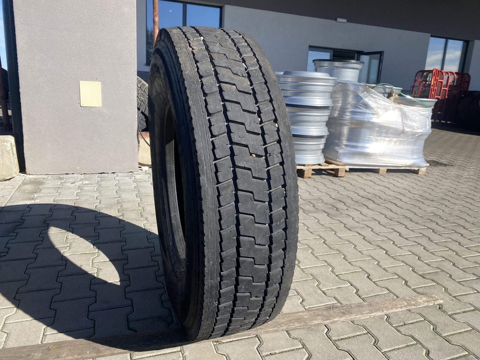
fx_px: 361
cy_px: 180
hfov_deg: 67.3
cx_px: 240
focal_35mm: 26
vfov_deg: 53.1
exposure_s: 1/1996
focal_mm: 4.25
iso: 32
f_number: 1.8
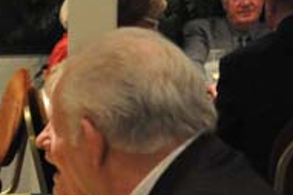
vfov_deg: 7.4
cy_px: 291
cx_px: -170
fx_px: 1481
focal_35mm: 182
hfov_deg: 10.8
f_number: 4
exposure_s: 1/20
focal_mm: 29
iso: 3200
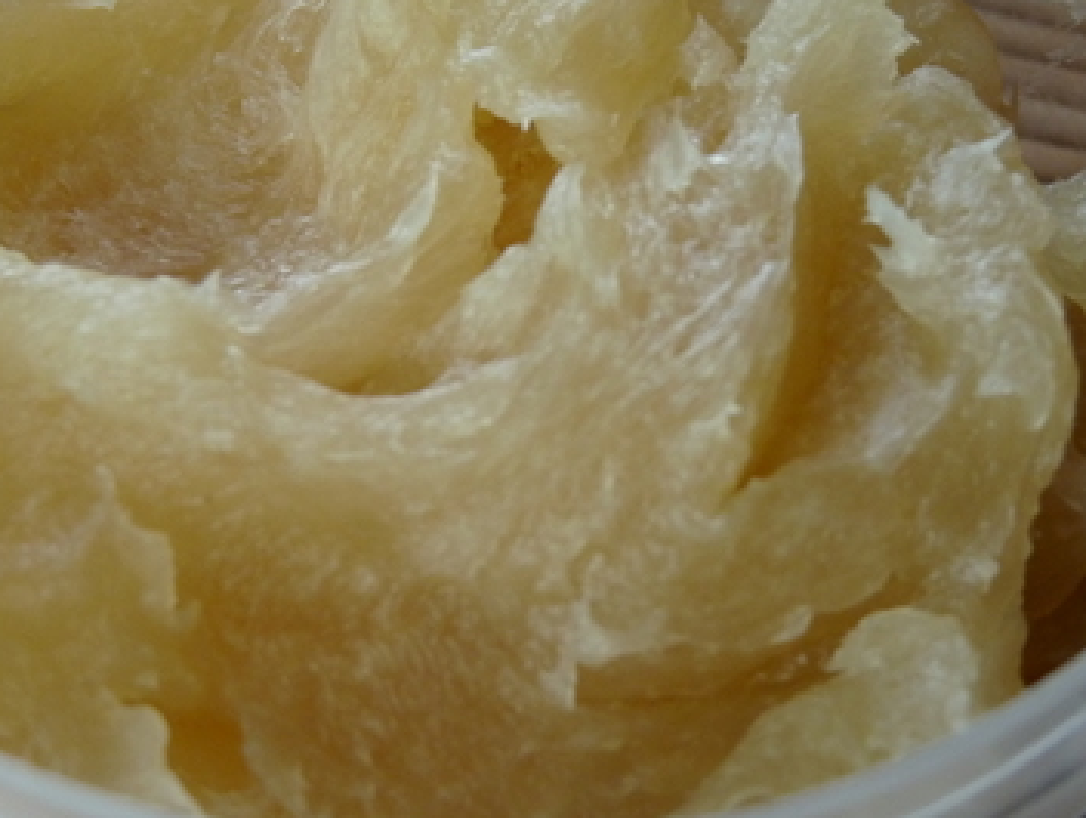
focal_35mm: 83
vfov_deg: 17.8
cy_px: 299
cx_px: 469
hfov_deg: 23.5
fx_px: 2607
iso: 320
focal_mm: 11.5
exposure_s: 1/30
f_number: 3.4
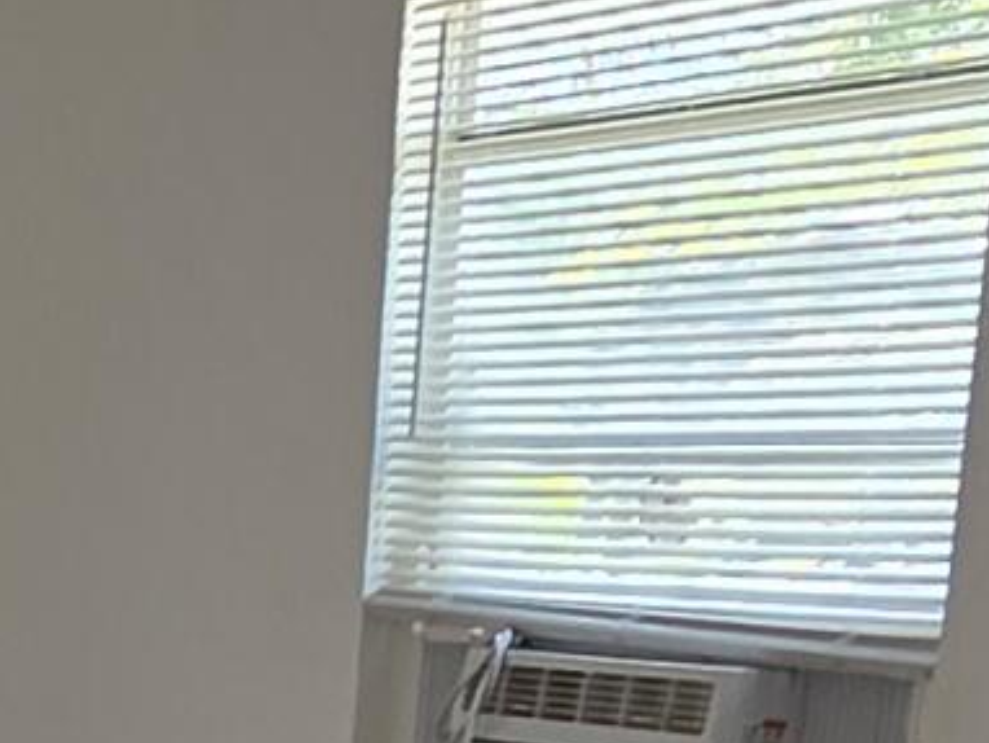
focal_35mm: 102
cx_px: -945
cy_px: 1059
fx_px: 2916
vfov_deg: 13.8
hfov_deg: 15.6
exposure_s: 1/120
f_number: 2.2
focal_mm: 2.2
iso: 50
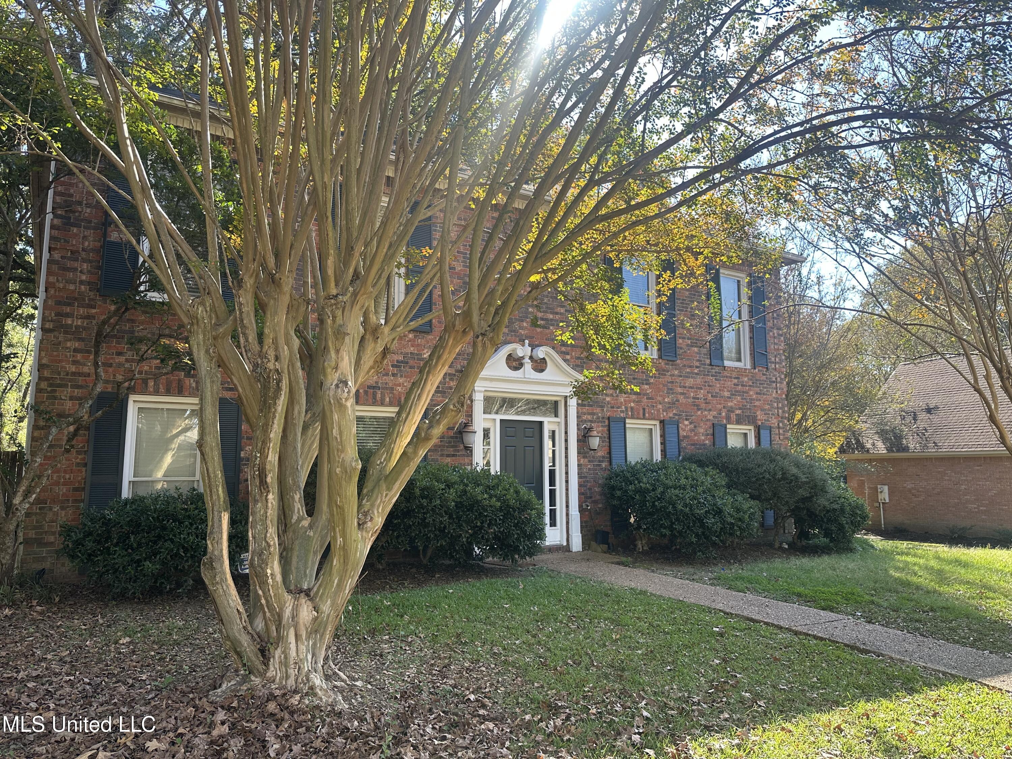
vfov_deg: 56.8
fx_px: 702
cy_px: 380
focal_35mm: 24
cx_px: 506
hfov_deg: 71.6
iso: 80
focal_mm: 6.86
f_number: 1.78
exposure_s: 1/503
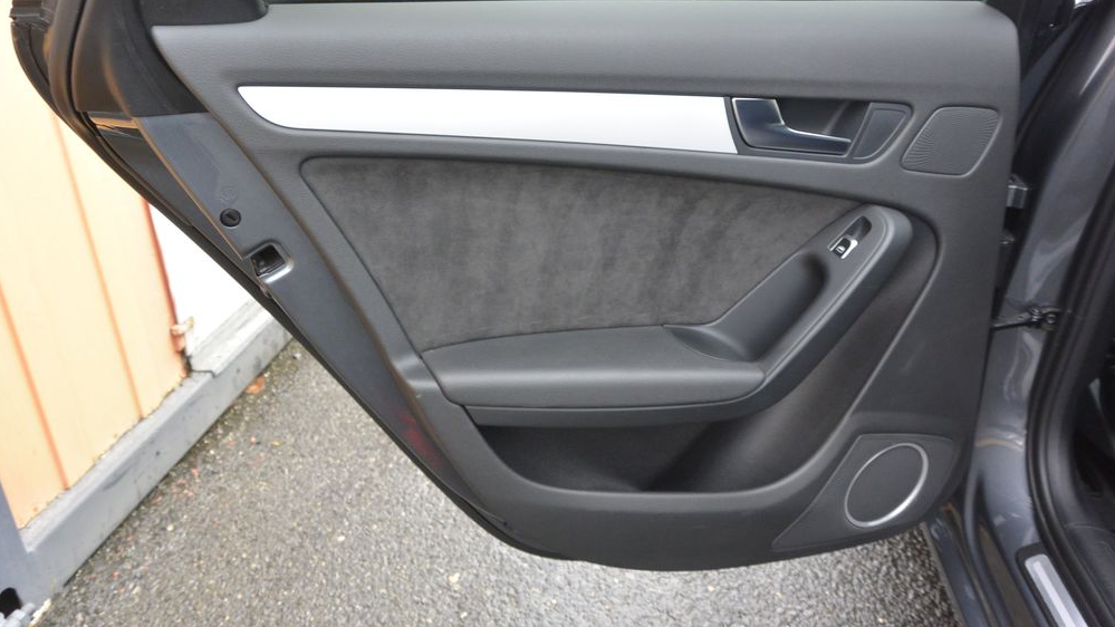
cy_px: 277
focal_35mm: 29
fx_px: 857
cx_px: 559
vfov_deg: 40.1
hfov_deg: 66.1
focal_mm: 10
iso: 450
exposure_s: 1/60
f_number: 3.5
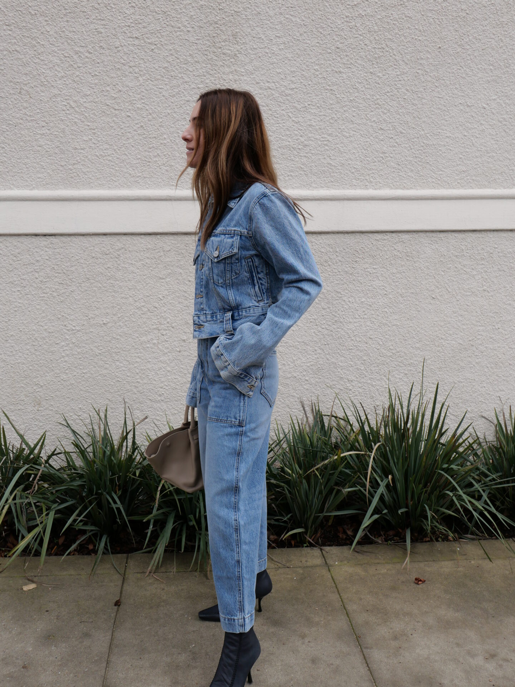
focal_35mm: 31
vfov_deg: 58.4
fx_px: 615
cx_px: 258
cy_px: 344
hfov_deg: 45.4
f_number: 5.6
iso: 200
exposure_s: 1/250
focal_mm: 13.9
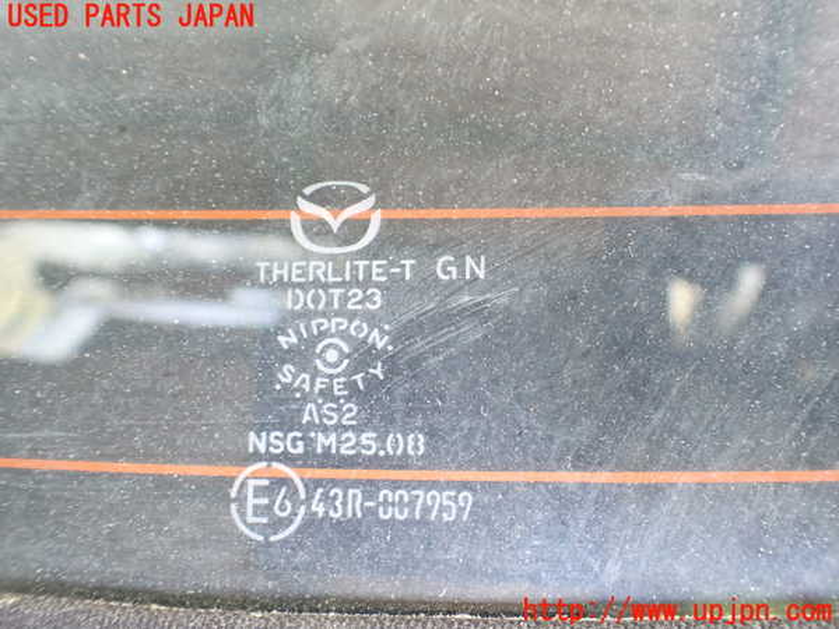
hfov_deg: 60.0
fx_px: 727
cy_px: 314
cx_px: 420
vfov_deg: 46.8
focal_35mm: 30
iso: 1000
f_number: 2.3
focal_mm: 5.4
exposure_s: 1/30
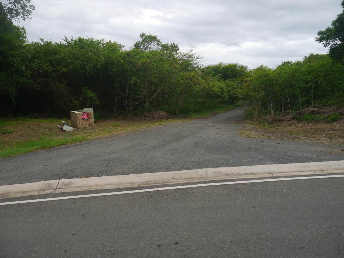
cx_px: 172
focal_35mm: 28
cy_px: 129
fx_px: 278
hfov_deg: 63.4
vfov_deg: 49.7
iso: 160
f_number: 5.6
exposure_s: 1/250
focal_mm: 14
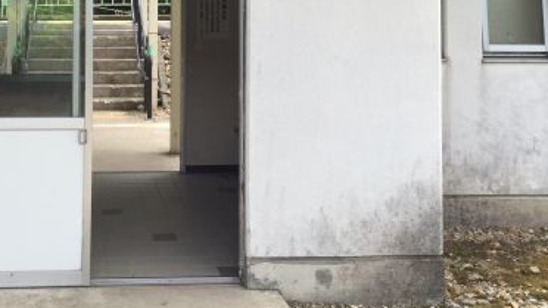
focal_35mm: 51
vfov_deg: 22.5
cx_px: 140
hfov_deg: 39.5
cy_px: -1
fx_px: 741
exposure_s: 1/682
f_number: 2.2
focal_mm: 4.15
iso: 32
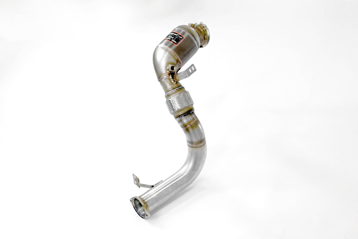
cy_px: 120
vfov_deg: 33.4
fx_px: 398
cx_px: 179
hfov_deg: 48.5
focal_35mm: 40
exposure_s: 1/160
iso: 4000
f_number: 13
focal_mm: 27
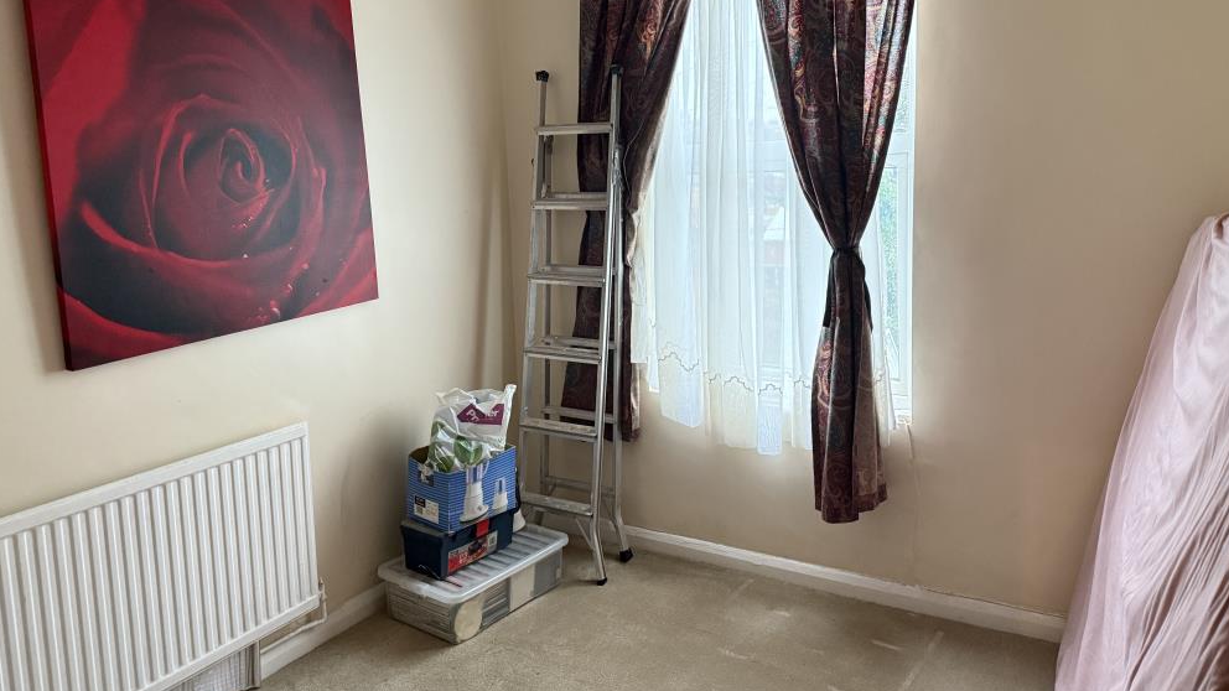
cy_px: 267
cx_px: 627
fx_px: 880
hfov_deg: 69.9
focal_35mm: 27
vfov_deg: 42.6
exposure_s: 1/57
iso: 800
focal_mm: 6.76
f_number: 1.78
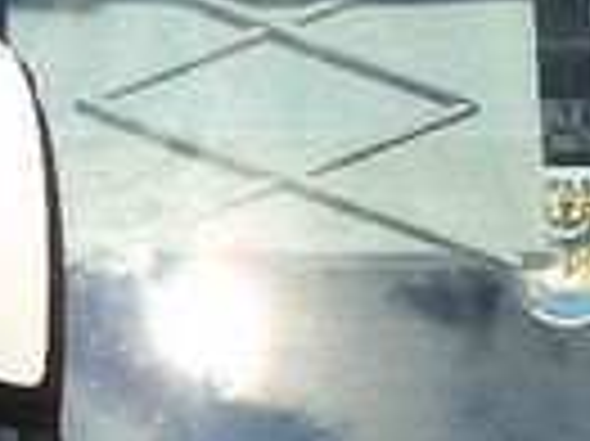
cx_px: -117
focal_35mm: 724
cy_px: 610
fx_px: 12329
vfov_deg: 2.0
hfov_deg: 2.7
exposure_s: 1/800
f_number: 5
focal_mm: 18.7
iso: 100
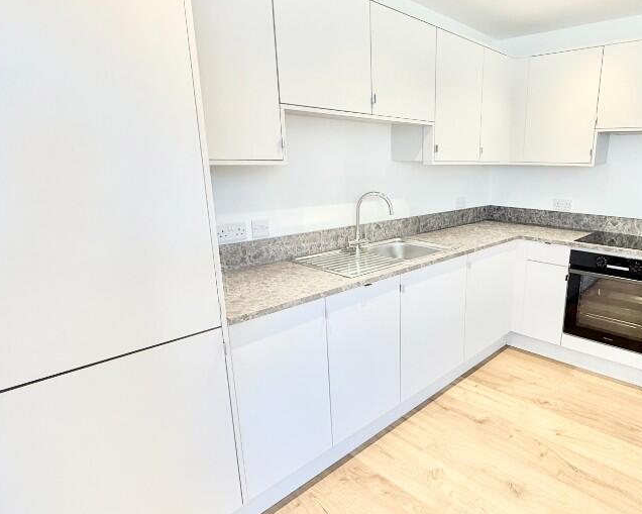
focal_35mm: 22
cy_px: 265
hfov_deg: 72.8
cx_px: 427
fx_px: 418
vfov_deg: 63.1
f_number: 2.2
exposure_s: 1/100
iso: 160
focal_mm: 2.22
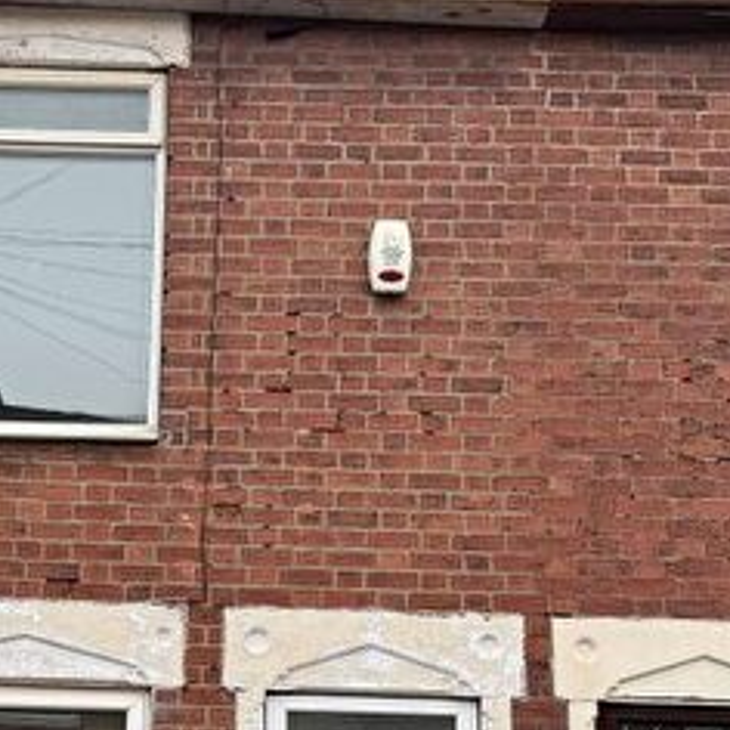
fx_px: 1503
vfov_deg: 26.8
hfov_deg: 26.7
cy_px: 583
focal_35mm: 63
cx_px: 139
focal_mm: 6.76
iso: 64
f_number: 1.78
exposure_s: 1/275
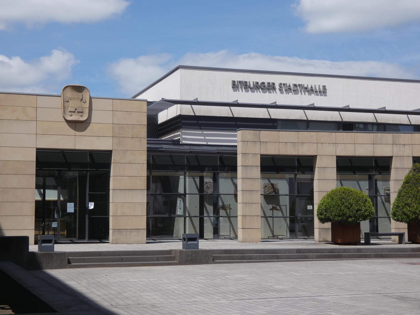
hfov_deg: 30.7
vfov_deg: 23.3
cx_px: 210
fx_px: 764
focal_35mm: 63
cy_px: 158
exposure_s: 1/800
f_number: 4.2
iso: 80
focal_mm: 11.3
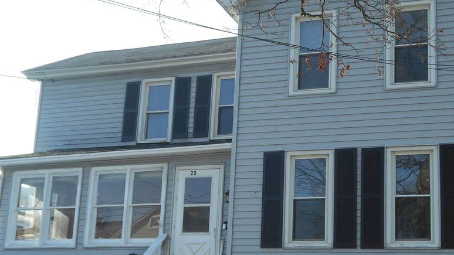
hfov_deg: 33.8
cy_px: 142
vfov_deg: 19.4
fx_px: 746
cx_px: 254
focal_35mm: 62
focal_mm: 7.7
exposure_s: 1/400
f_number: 4.2
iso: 80
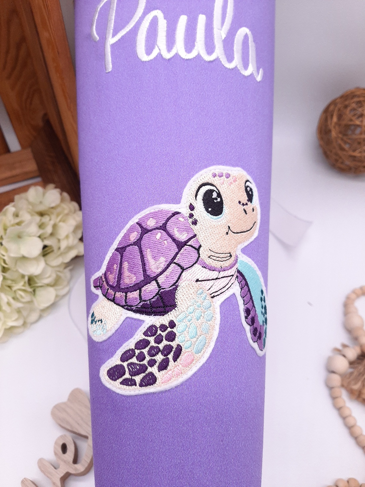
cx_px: 182
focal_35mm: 26
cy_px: 244
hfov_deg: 53.1
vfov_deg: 67.3
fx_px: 366
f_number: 1.7
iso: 200
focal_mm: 3.93
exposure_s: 1/256
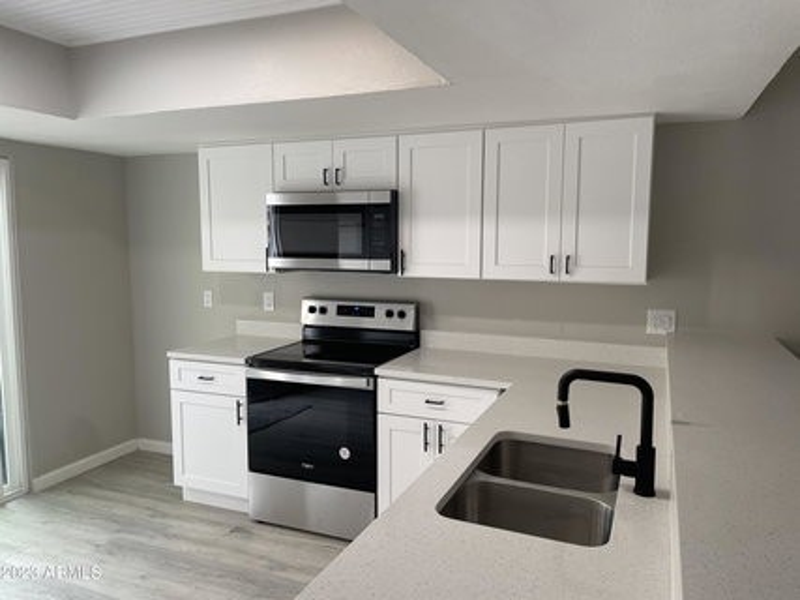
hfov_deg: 67.3
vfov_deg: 53.0
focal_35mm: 26
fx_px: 601
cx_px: 400
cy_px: 300
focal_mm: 4.2
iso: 80
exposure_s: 1/120
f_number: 1.6
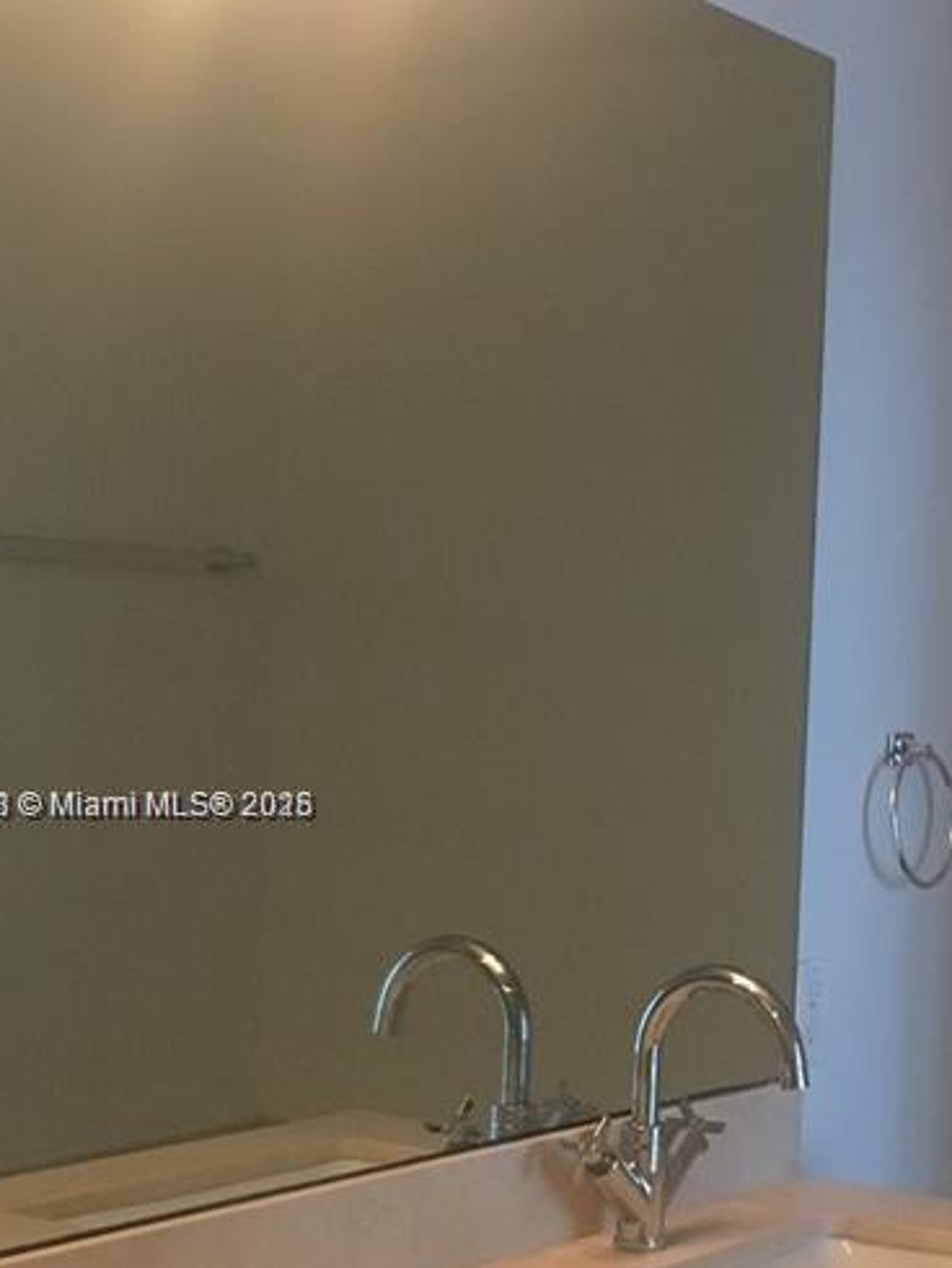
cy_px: 807
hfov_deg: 20.0
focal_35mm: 71
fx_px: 2601
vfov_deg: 27.3
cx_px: 1004
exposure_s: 1/30
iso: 125
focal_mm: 4.15
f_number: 2.2
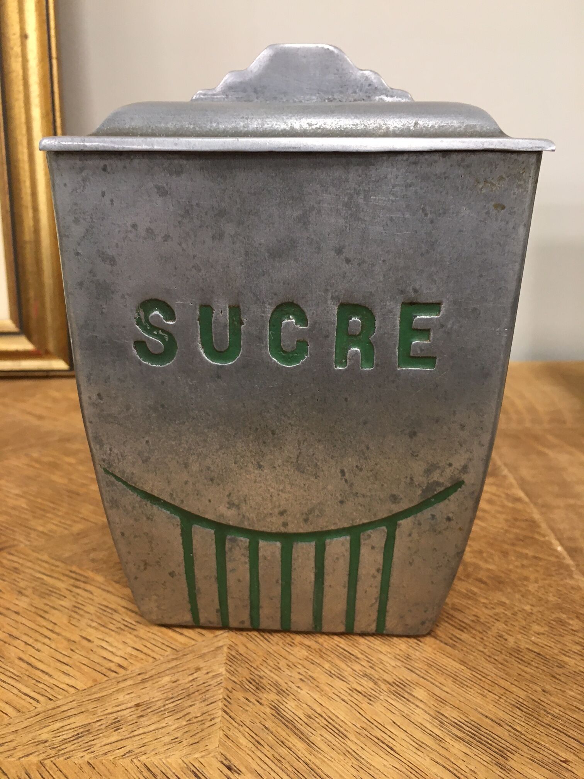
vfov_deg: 61.7
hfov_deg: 48.2
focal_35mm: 29
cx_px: 292
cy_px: 390
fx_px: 652
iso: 100
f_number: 2.2
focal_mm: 4.15
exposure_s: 1/33
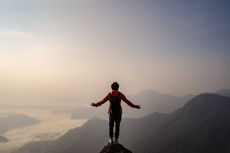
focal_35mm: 26
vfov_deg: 49.6
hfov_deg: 69.4
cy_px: 76
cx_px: 115
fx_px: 166
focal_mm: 26
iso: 100
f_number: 8
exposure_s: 1/800
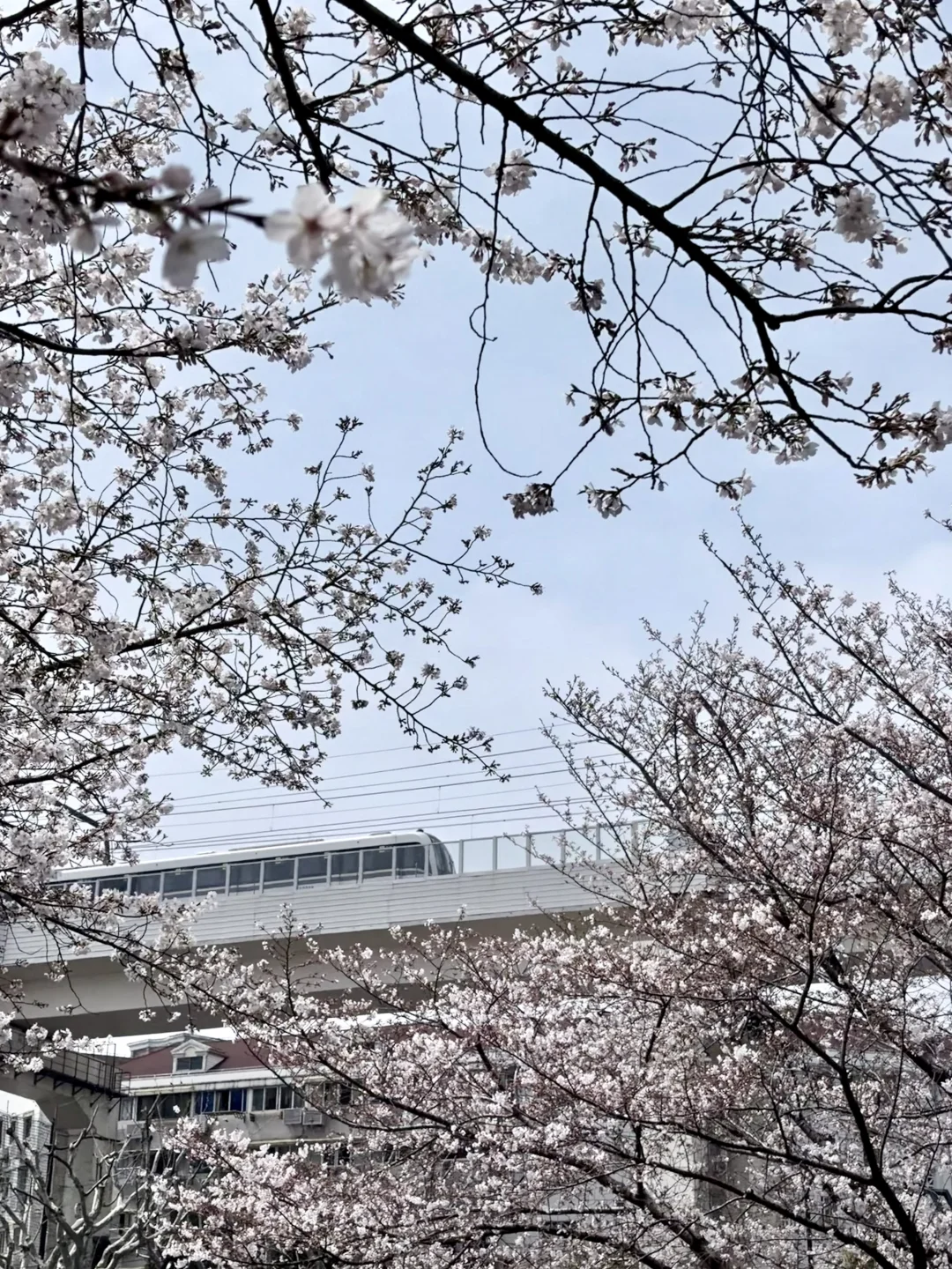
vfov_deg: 36.8
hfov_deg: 28.0
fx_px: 1907
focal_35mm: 52
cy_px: 634
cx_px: 476
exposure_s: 1/14493
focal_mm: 5.96
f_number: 1.6
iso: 40
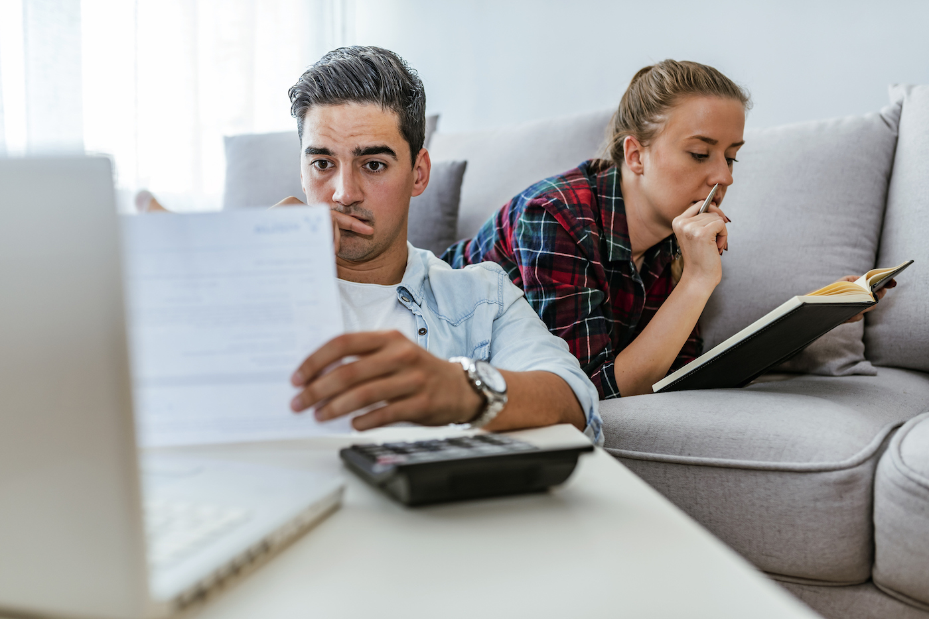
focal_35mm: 35
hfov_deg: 54.4
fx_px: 903
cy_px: 310
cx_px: 464
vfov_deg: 37.9
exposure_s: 1/160
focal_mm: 35
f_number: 2.2
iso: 200
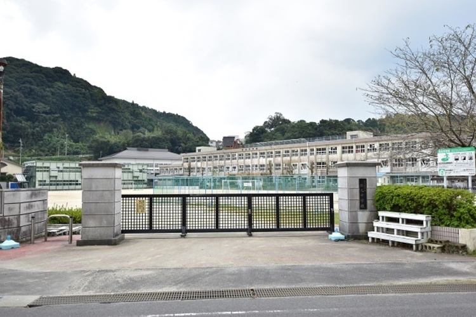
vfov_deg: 43.6
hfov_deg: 62.0
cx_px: 238
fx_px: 396
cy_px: 158
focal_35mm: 30
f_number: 3.5
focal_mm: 20
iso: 160
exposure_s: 1/500
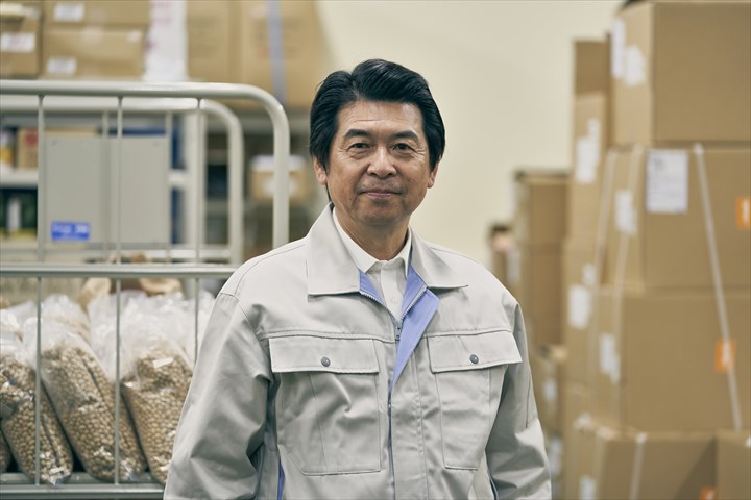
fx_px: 2420
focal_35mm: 116
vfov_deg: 11.8
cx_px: 376
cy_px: 250
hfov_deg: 17.6
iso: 800
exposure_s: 1/160
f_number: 2.8
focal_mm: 116
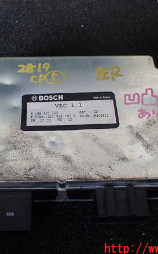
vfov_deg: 46.2
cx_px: 62
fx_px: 297
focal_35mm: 43
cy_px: 128
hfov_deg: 29.7
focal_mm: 5.4
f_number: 2.3
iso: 200
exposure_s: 1/125
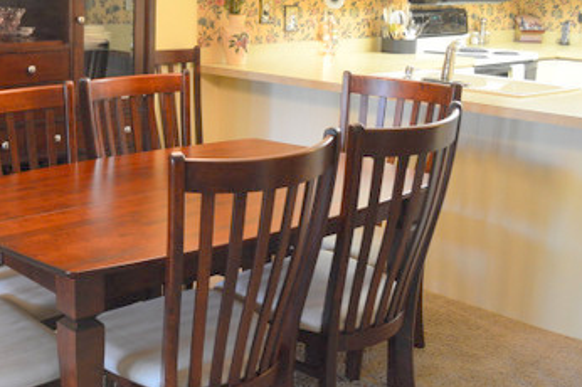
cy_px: 143
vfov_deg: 26.8
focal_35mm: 50
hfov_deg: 38.4
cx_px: 135
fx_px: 808
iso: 450
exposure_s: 1/15
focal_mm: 18
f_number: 3.5
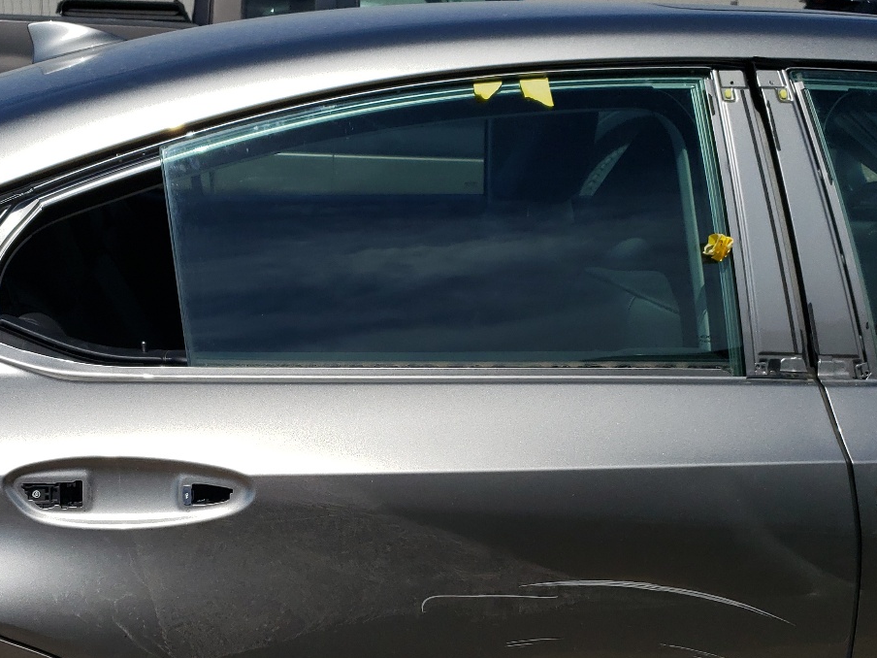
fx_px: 1165
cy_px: 499
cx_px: 315
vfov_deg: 30.9
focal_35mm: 46
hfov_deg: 40.9
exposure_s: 1/10000
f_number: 1.5
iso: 51
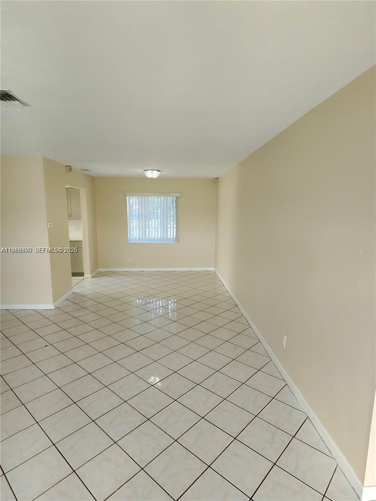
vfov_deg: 106.2
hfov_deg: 89.9
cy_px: 250
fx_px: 188
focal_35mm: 13
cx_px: 188
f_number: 2.2
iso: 257
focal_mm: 2.24
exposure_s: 1/59.9
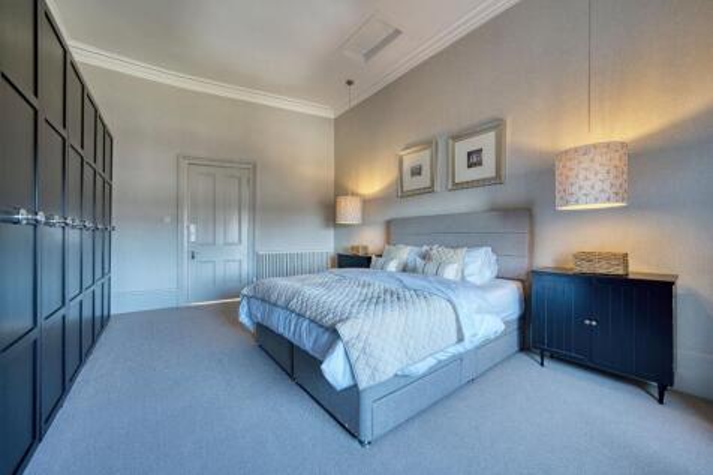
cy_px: 238
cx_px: 356
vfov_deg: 81.2
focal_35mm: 14
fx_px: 277
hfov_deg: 104.3
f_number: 2.8
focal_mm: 14
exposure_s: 1/25
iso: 100
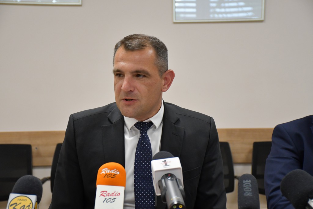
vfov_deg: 16.3
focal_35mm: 84
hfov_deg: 24.2
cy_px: 104
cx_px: 156
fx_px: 730
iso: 3200
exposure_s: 1/200
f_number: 4.8
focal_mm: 56
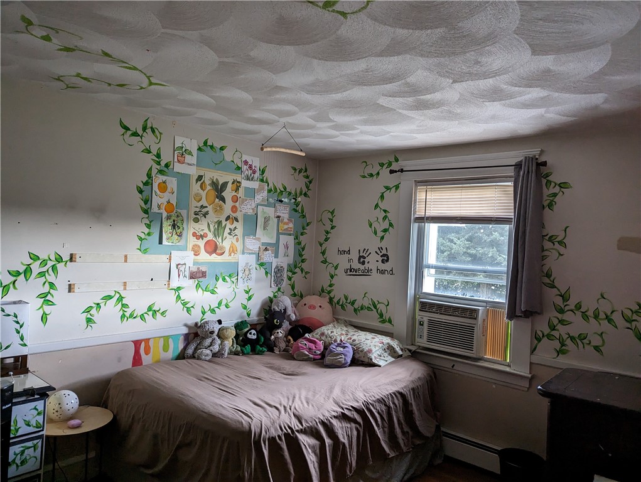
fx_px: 445
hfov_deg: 71.5
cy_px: 241
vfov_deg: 56.9
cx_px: 320
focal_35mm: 24
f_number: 1.85
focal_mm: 6.81
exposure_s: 1/68.8
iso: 329
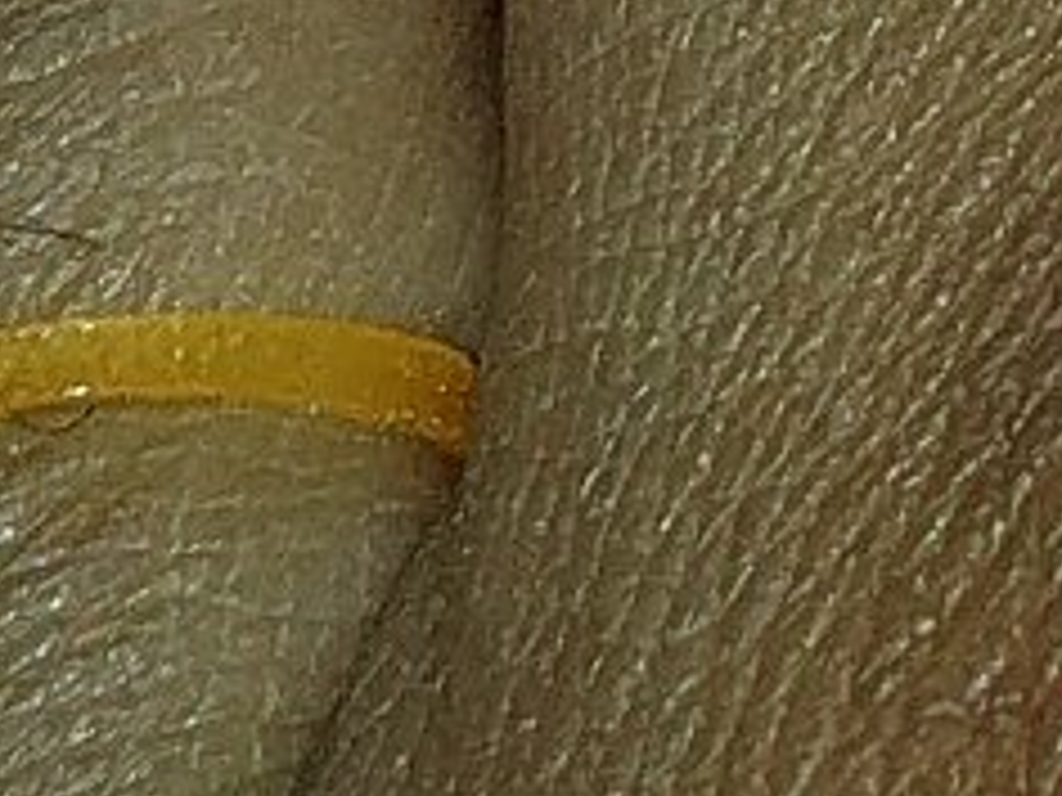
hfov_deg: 8.1
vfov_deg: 6.0
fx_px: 7486
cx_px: 477
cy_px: -472
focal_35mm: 244
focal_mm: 4.21
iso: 800
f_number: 2.4
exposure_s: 1/9.97
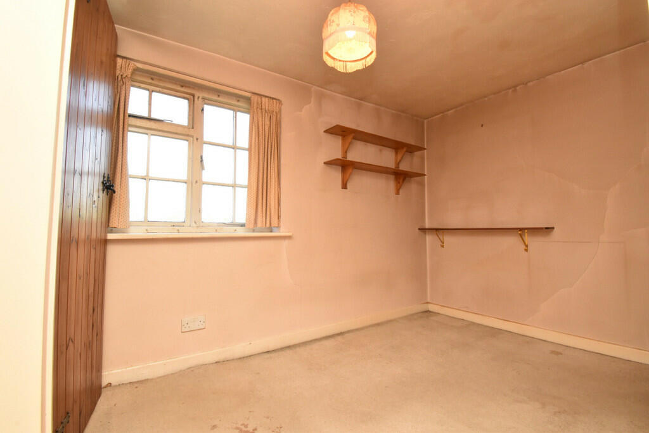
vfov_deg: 77.3
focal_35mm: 15
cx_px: 324
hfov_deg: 100.4
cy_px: 216
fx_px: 270
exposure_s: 1/60
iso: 1800
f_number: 14
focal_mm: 10
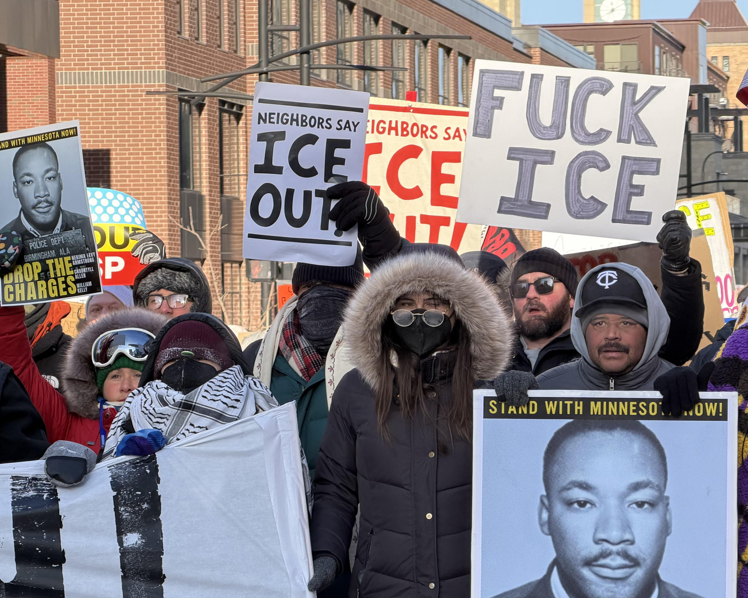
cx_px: 546
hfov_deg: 13.3
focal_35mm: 144
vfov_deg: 10.7
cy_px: 390
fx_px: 3188
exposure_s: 1/273
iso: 50
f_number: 2.8
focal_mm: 16.89
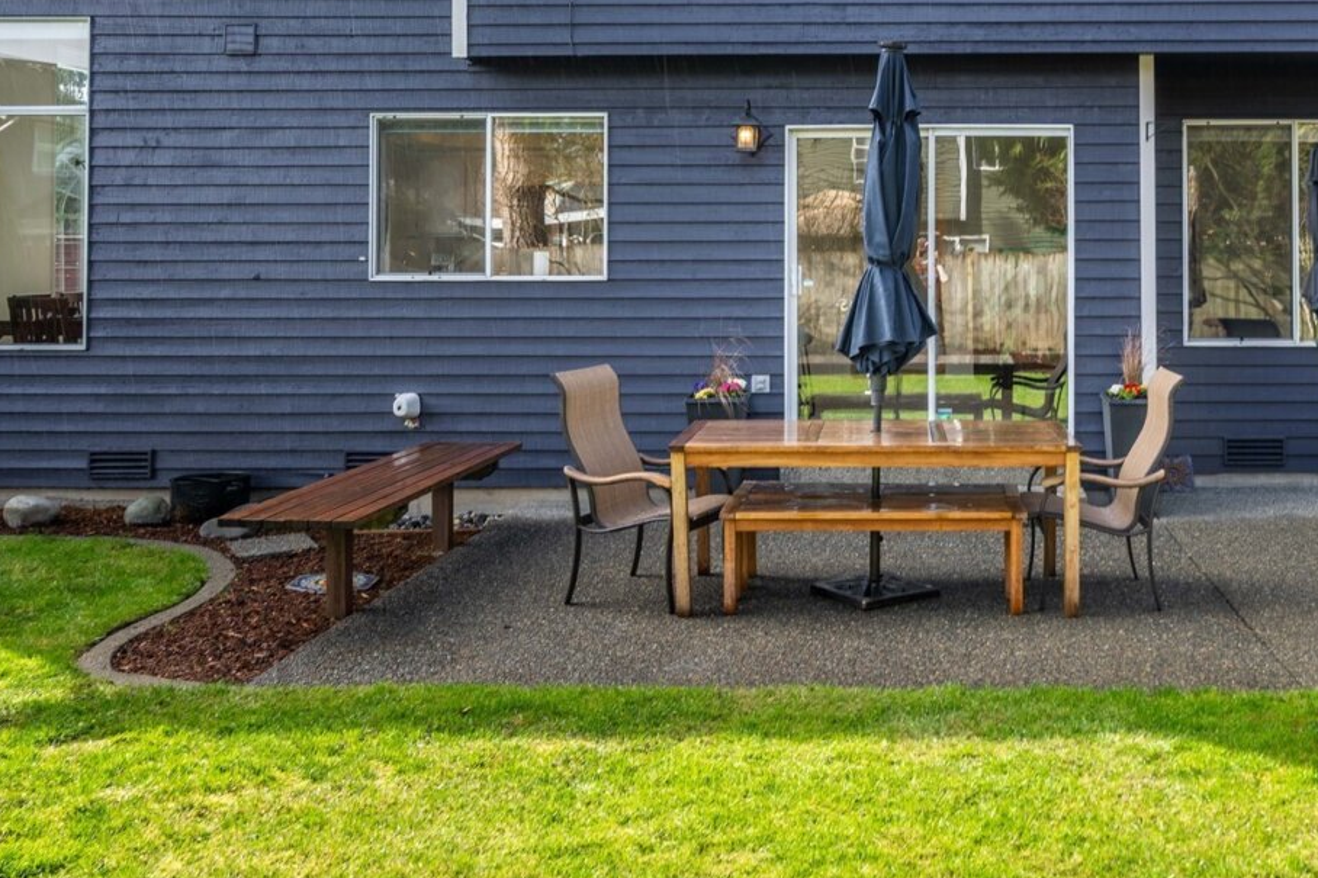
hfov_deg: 50.7
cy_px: 213
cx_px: 909
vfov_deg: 35.1
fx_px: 1354
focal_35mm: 37
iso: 100
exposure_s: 1/45
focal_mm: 24
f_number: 6.7
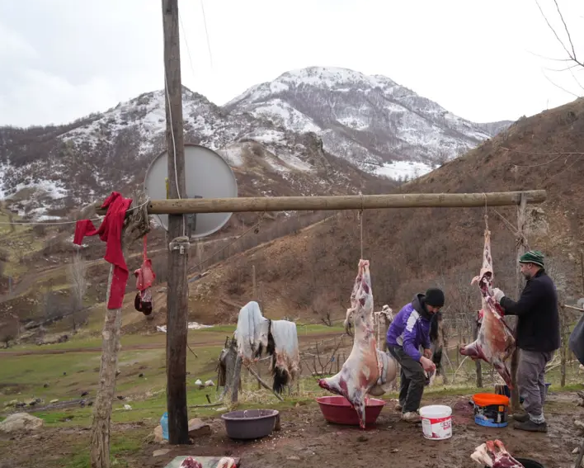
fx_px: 484
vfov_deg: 51.6
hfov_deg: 61.7
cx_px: 350
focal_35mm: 28
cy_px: 228
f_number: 5.6
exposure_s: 1/125
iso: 100
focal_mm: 24
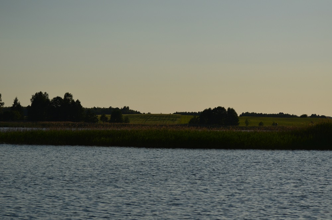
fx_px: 966
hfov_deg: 19.5
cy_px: 110
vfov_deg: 13.0
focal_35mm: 105
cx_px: 166
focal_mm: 70
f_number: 4.5
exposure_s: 1/8000
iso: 250
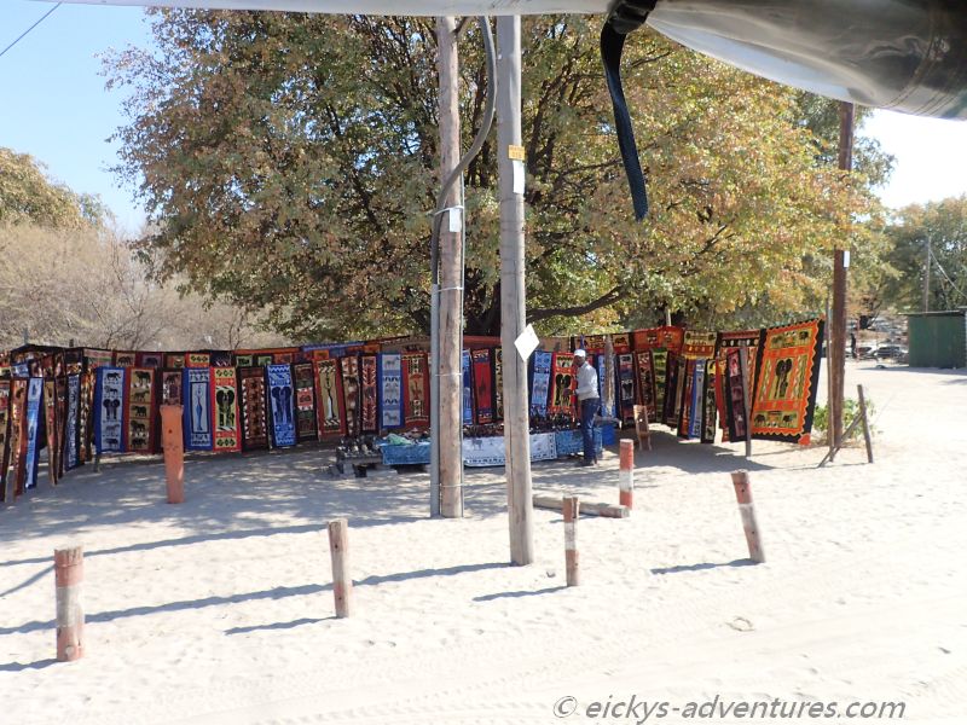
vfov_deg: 54.9
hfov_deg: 69.4
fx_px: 698
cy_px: 362
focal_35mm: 25
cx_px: 484
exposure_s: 1/1250
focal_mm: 4.5
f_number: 2.8
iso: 200
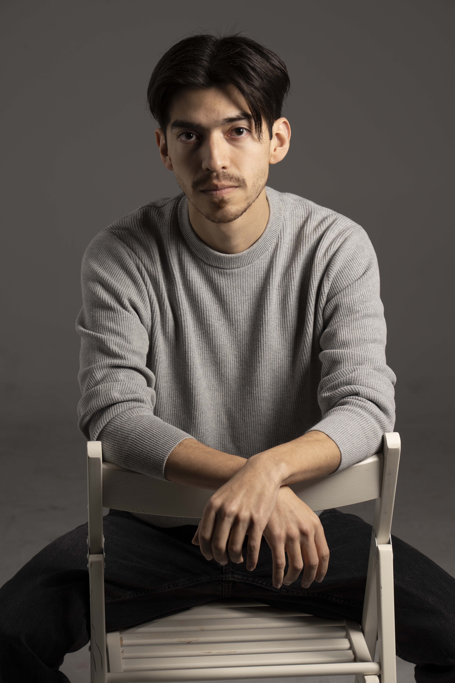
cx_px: 228
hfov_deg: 13.0
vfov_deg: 19.5
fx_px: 1990
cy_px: 342
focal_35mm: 105
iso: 100
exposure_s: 1/125
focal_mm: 105
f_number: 8
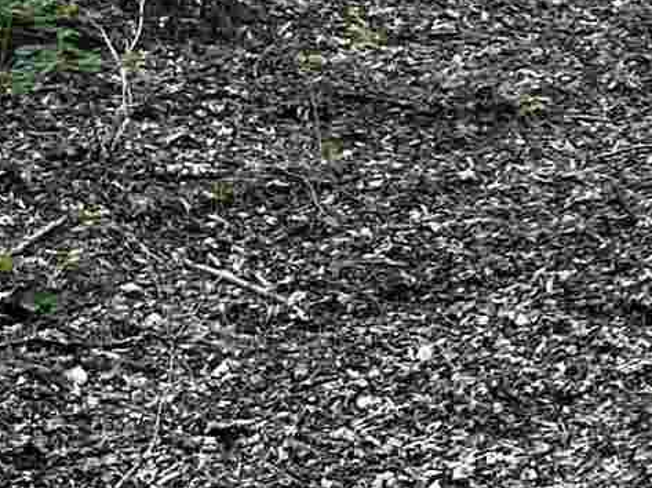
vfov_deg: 8.7
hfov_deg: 10.1
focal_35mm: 169
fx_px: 3181
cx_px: 1622
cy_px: -61
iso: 50
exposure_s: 1/170
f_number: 1.5
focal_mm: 5.7
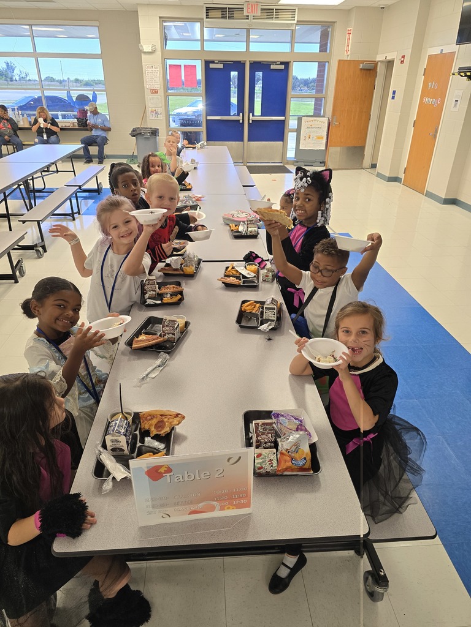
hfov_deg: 58.9
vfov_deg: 73.9
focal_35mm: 23
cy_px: 314
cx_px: 236
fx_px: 417
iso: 160
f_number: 1.7
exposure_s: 1/120
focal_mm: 6.3
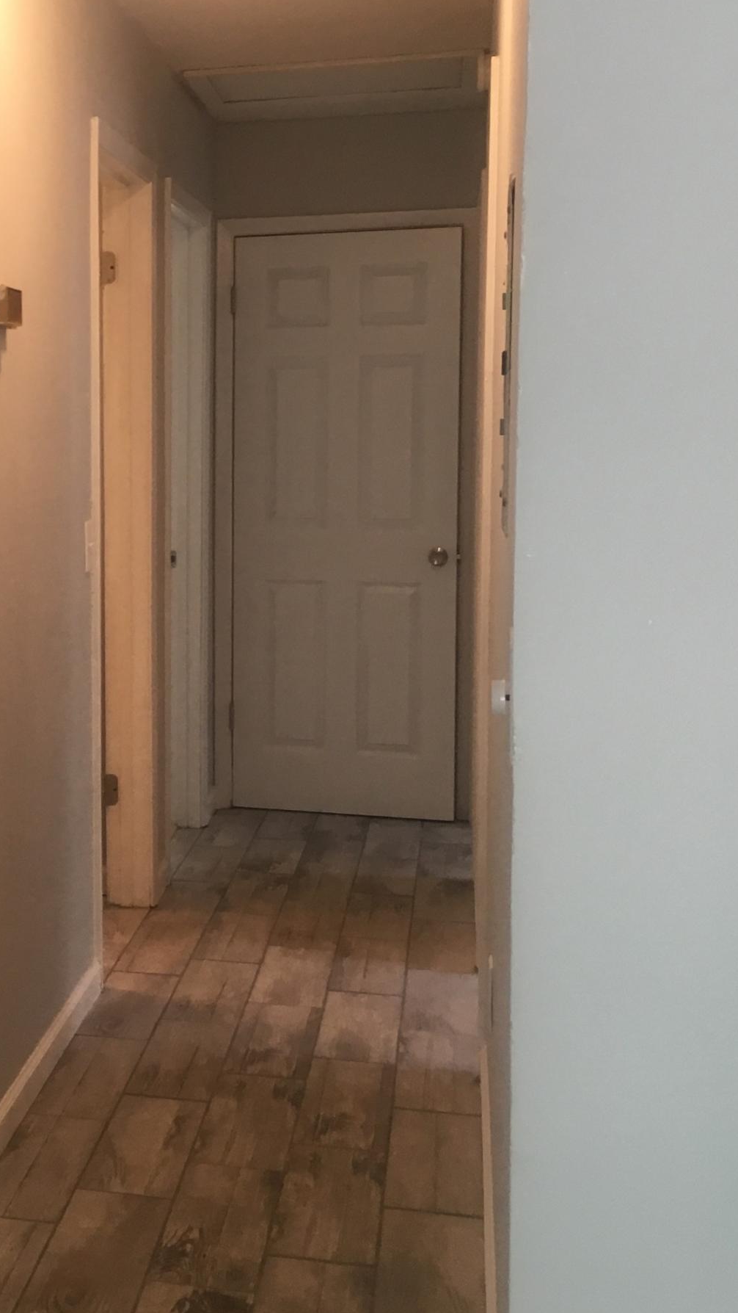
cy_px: 560
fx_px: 1843
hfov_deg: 21.3
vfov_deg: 39.1
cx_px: -102
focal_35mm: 53
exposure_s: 1/30
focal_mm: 4.15
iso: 80
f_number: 2.2
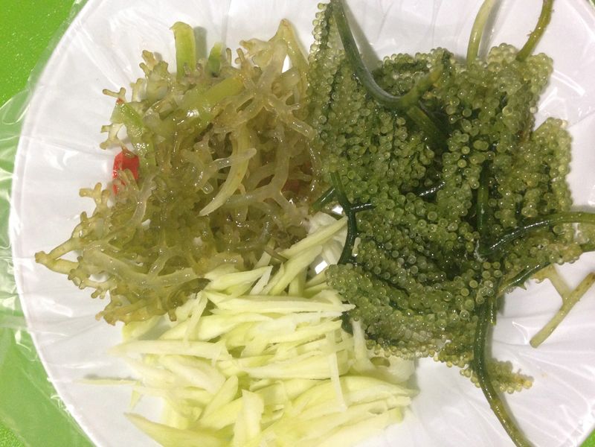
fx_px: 567
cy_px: 224
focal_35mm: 33
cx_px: 298
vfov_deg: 42.9
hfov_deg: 55.4
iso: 320
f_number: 2.4
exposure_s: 1/20
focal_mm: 4.12
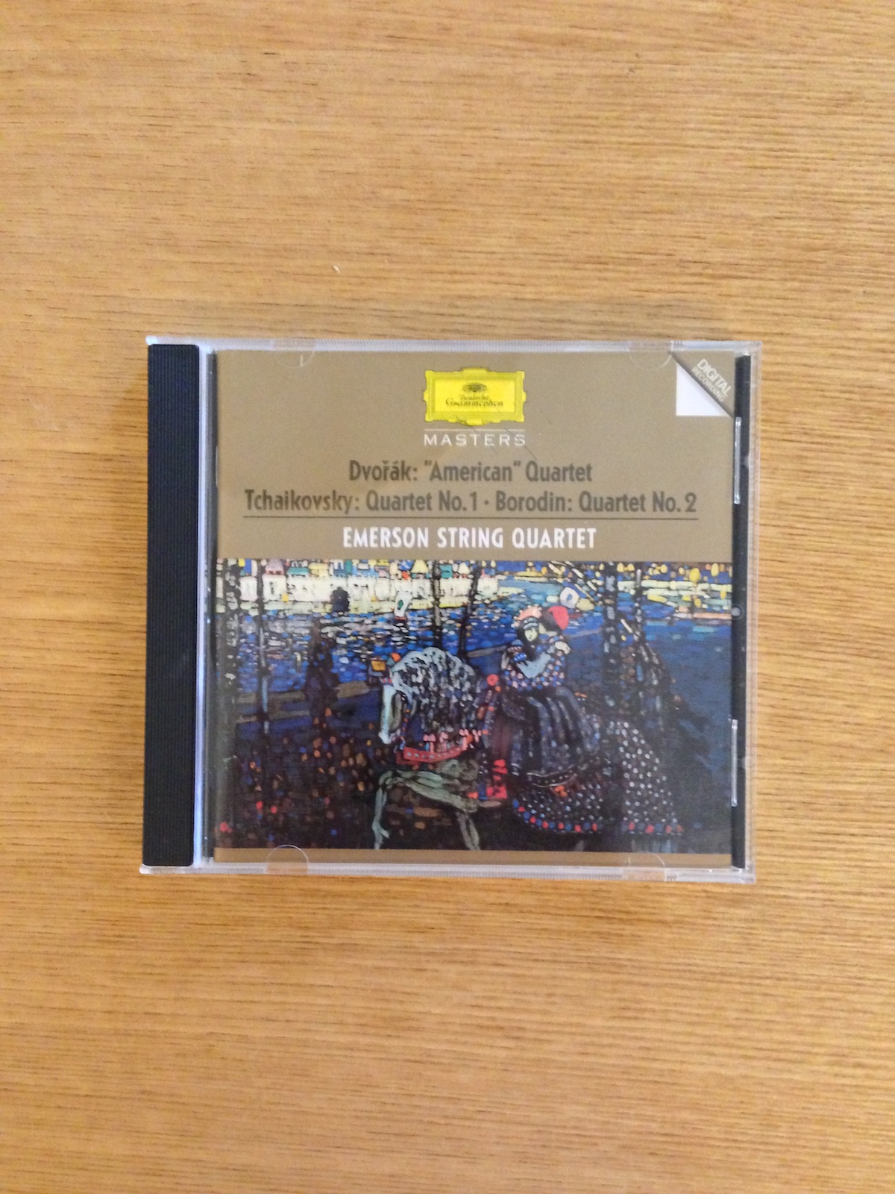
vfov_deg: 55.4
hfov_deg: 42.9
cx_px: 448
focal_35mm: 33
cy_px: 597
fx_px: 1138
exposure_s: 1/15
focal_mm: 4.13
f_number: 2.4
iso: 640
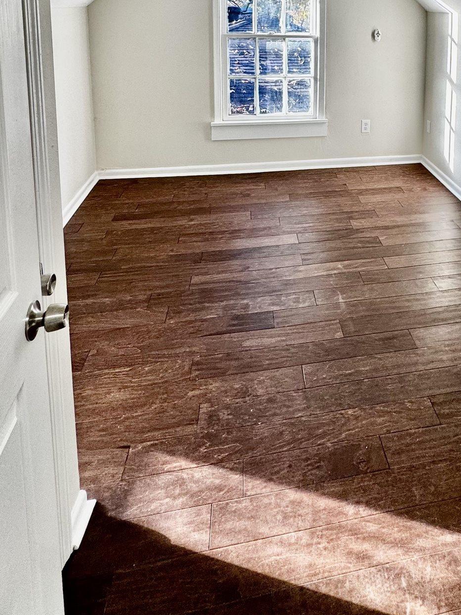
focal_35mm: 26
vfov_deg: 57.9
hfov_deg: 51.3
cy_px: 63
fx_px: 462
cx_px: 333
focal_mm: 2.22
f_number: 2.2
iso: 80
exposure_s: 1/120
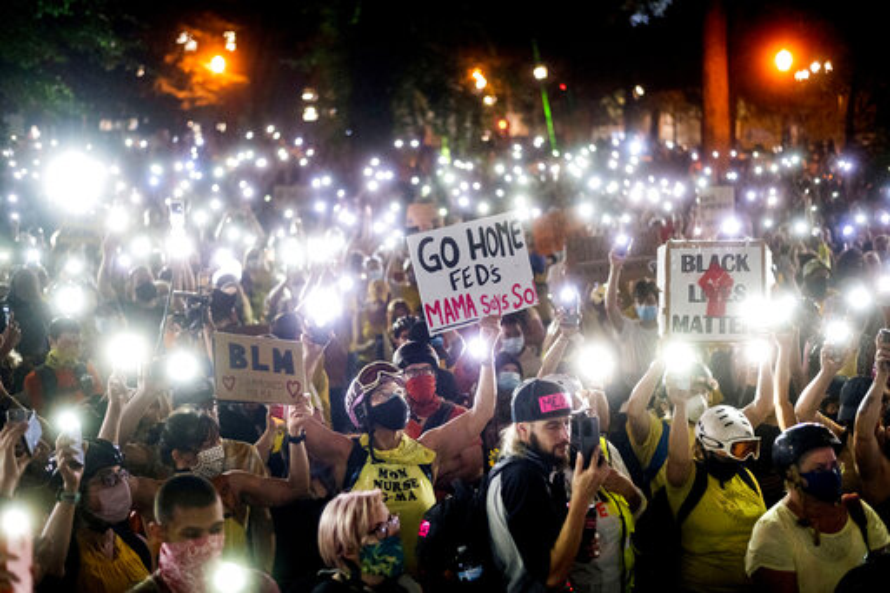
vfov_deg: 27.0
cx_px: 445
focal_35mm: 50
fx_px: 1236
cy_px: 296
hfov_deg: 39.6
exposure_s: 1/250
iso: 9000
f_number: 2
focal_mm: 50
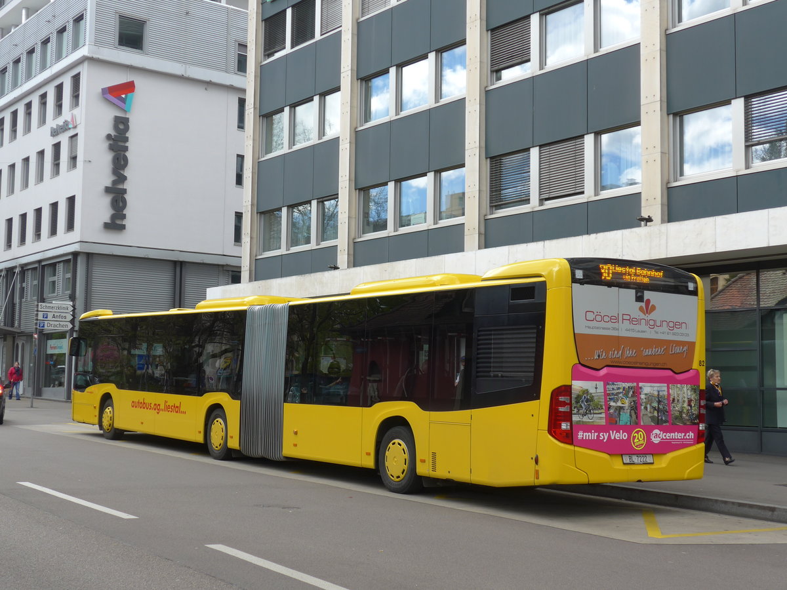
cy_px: 295
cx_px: 394
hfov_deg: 38.9
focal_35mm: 49
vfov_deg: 29.7
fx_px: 1114
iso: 80
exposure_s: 1/250
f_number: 3.2
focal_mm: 10.1
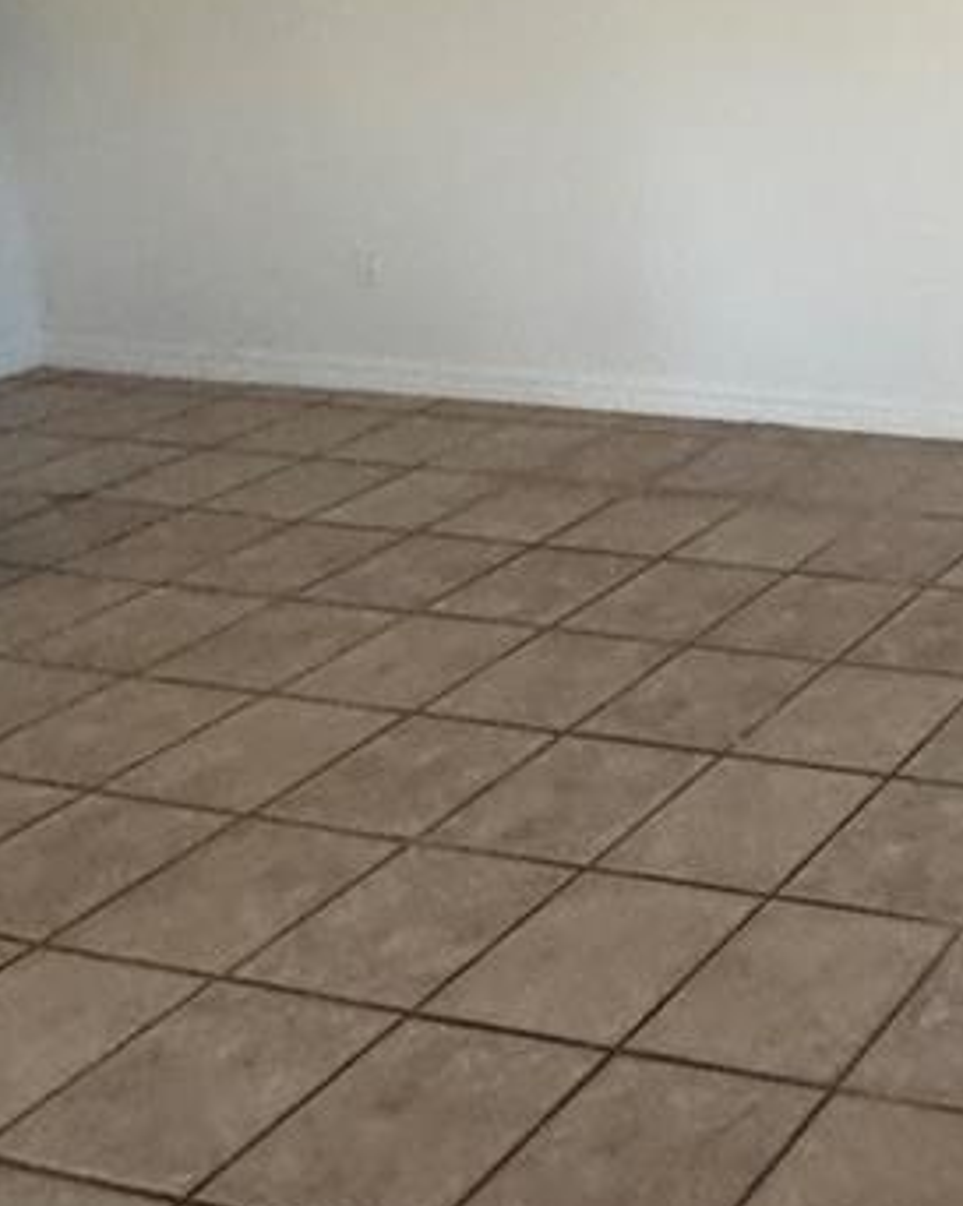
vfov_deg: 35.6
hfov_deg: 23.9
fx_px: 1712
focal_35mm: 48
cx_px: 1492
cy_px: 42
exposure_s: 1/60
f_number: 2.2
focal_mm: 2.22
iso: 400
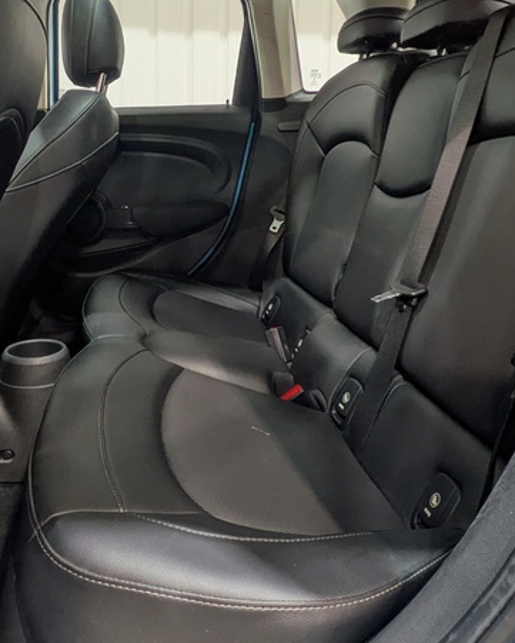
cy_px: 257
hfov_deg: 46.7
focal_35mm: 31
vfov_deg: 56.7
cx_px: 190
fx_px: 590
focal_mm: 1.83
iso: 88
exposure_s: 1/33.3
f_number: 2.2
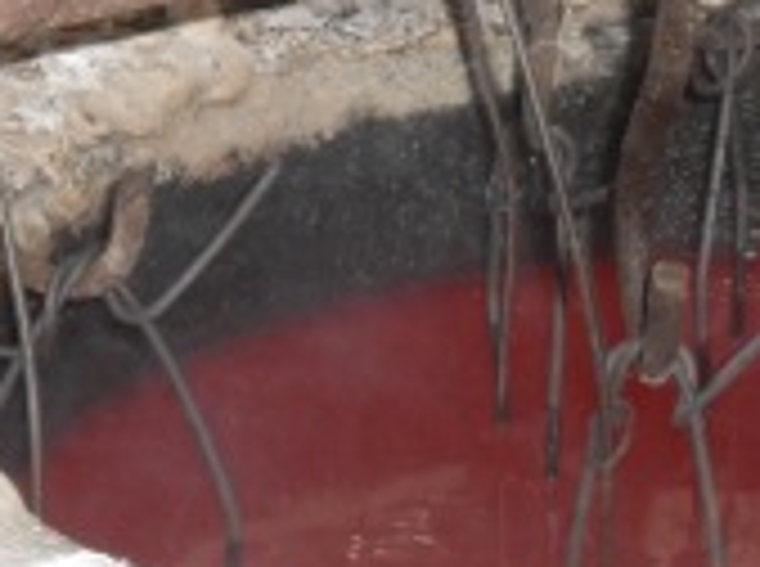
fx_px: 4404
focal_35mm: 201
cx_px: 791
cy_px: 288
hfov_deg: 9.8
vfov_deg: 7.4
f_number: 5
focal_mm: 13.6
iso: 200
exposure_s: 1/60
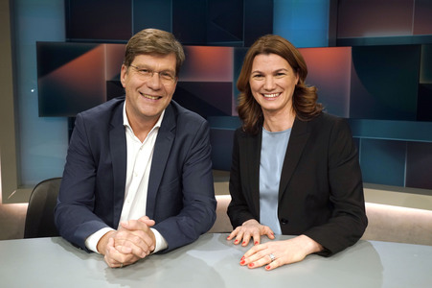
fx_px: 420
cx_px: 216
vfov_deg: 37.8
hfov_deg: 54.5
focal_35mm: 35
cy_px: 144
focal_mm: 35
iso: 2000
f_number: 5.6
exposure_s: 1/200
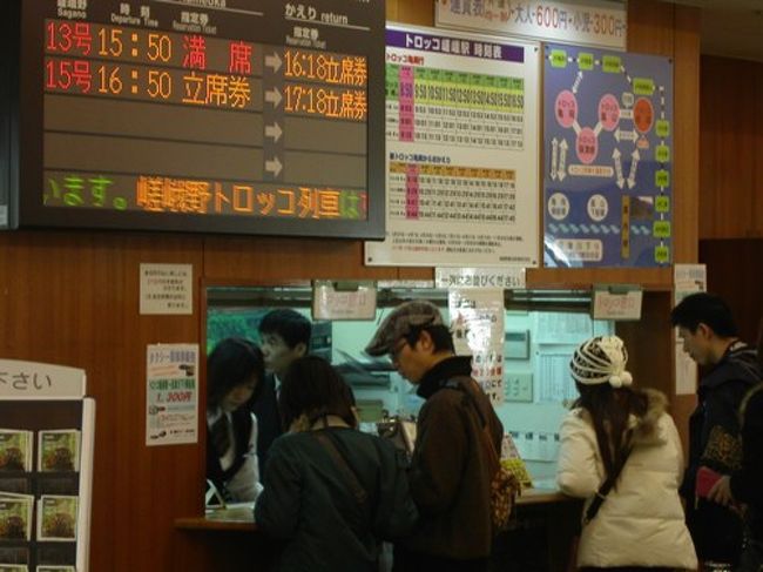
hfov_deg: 17.3
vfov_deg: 13.0
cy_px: 286
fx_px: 2512
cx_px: 382
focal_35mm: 114
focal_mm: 23.4
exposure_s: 1/20
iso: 200
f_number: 4.7
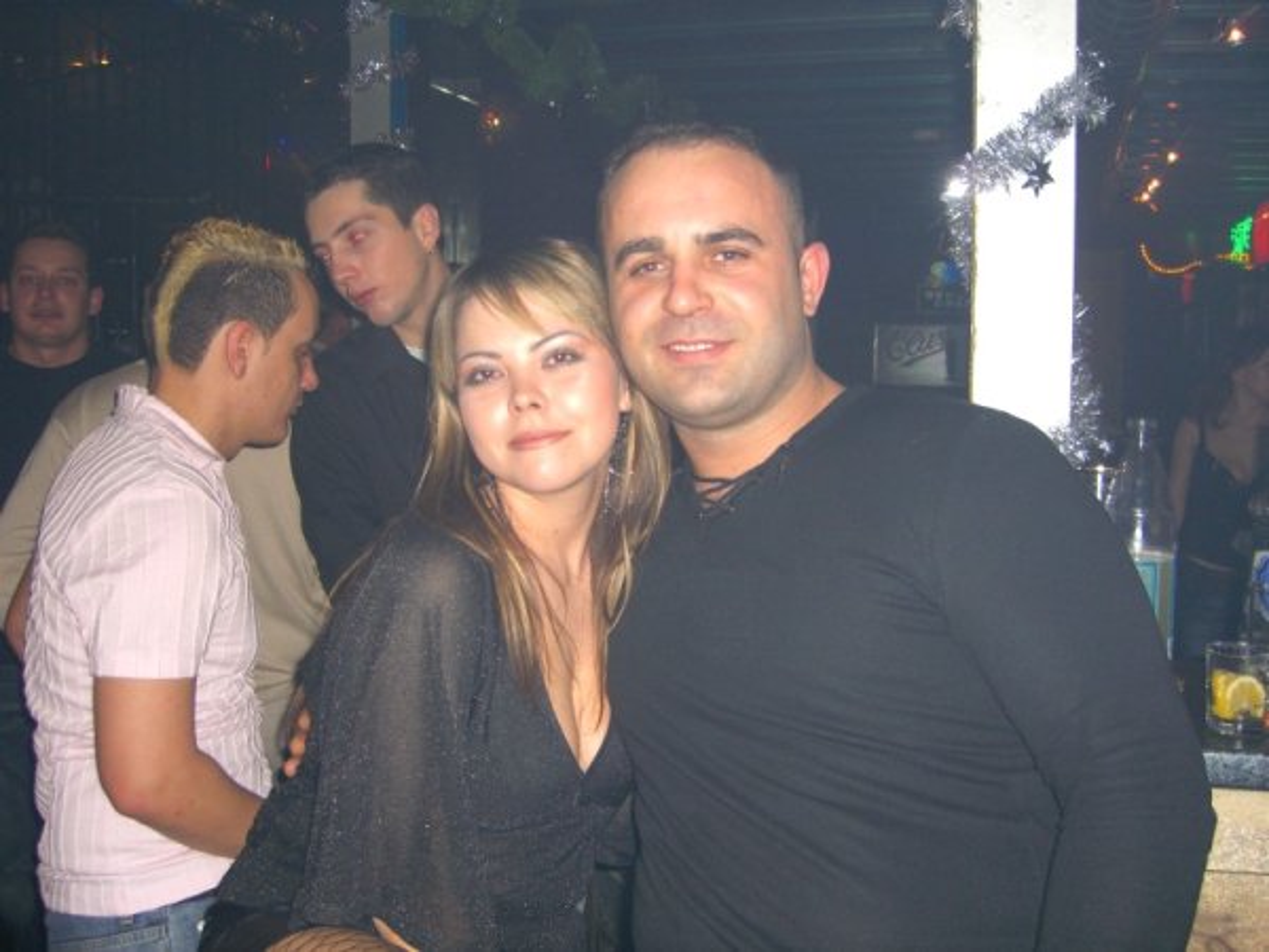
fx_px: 1393
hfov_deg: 49.0
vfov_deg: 37.7
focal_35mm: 38
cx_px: 634
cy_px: 476
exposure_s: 1/60
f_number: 2.8
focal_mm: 7.9
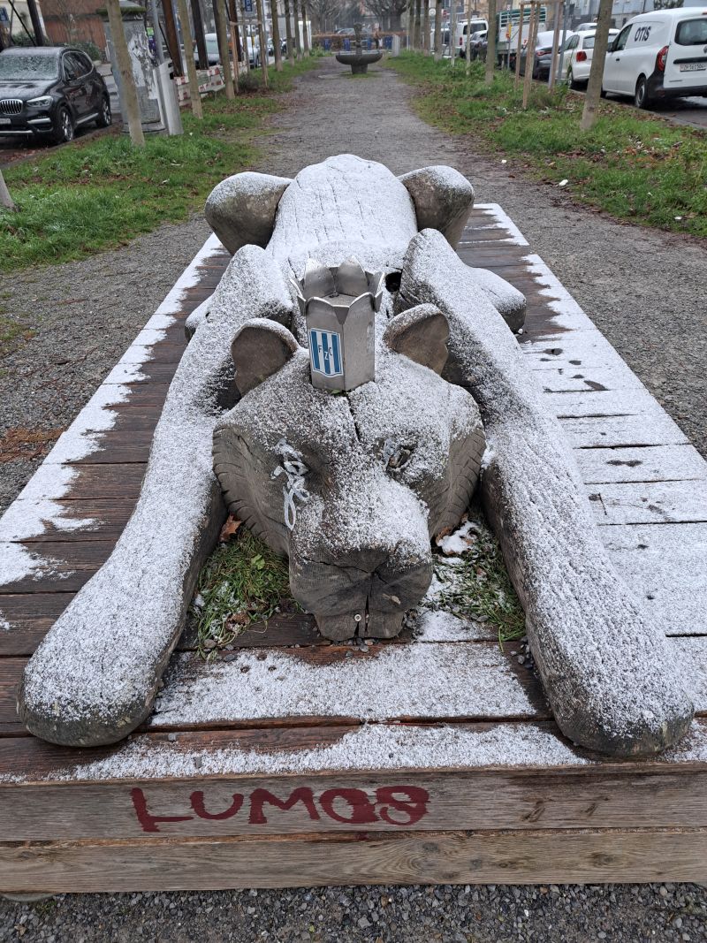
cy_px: 472
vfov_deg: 71.6
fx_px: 654
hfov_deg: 56.8
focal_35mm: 24
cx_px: 354
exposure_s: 1/50
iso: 80
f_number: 1.8
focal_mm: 5.23
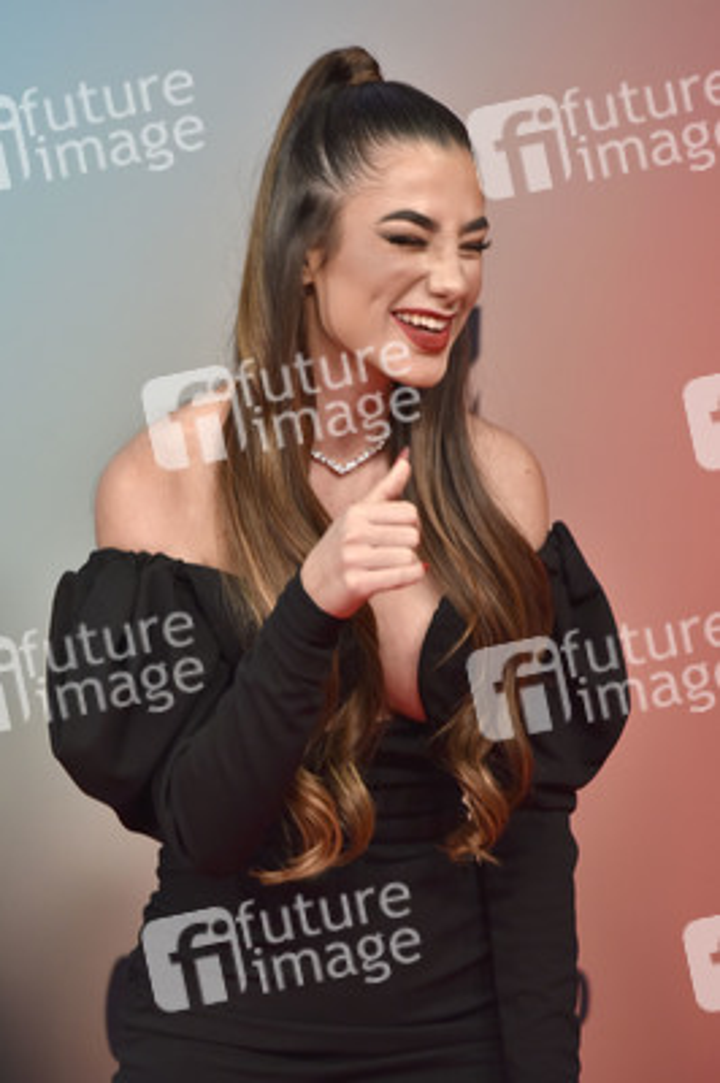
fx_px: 6010
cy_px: 542
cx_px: 360
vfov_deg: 10.3
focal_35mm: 200
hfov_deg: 6.9
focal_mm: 200
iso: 2000
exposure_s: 1/250
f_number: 5.6
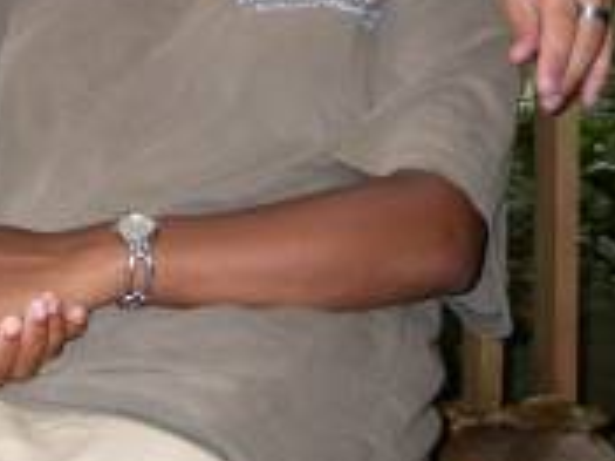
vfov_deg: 16.5
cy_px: -28
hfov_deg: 22.0
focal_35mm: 87
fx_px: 1545
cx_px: 60
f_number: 3.3
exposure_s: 1/40
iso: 160
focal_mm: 6.3
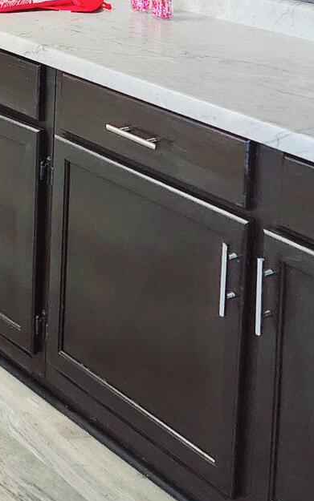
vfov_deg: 24.4
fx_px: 1067
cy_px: -71
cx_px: -85
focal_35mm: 78
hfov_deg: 15.9
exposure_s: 1/120
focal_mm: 6.4
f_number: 1.8
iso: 800
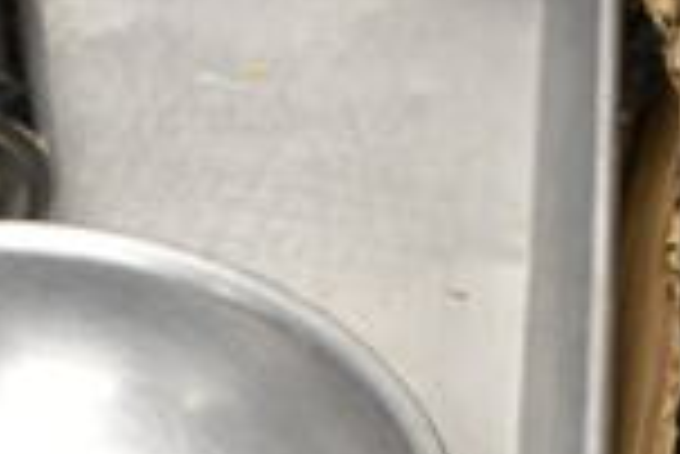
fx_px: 2061
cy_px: 904
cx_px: 126
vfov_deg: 11.4
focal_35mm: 109
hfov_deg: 18.5
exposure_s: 1/30
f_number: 3.5
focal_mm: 18
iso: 500
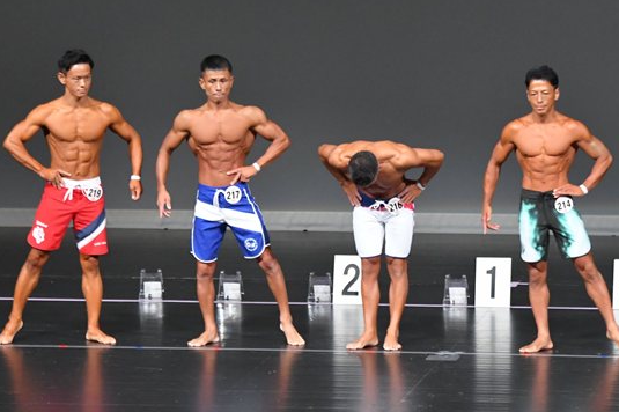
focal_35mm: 271
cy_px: 193
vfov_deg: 5.1
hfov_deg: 7.6
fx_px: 4657
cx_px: 388
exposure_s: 1/400
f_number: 5.6
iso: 5000
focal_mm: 125
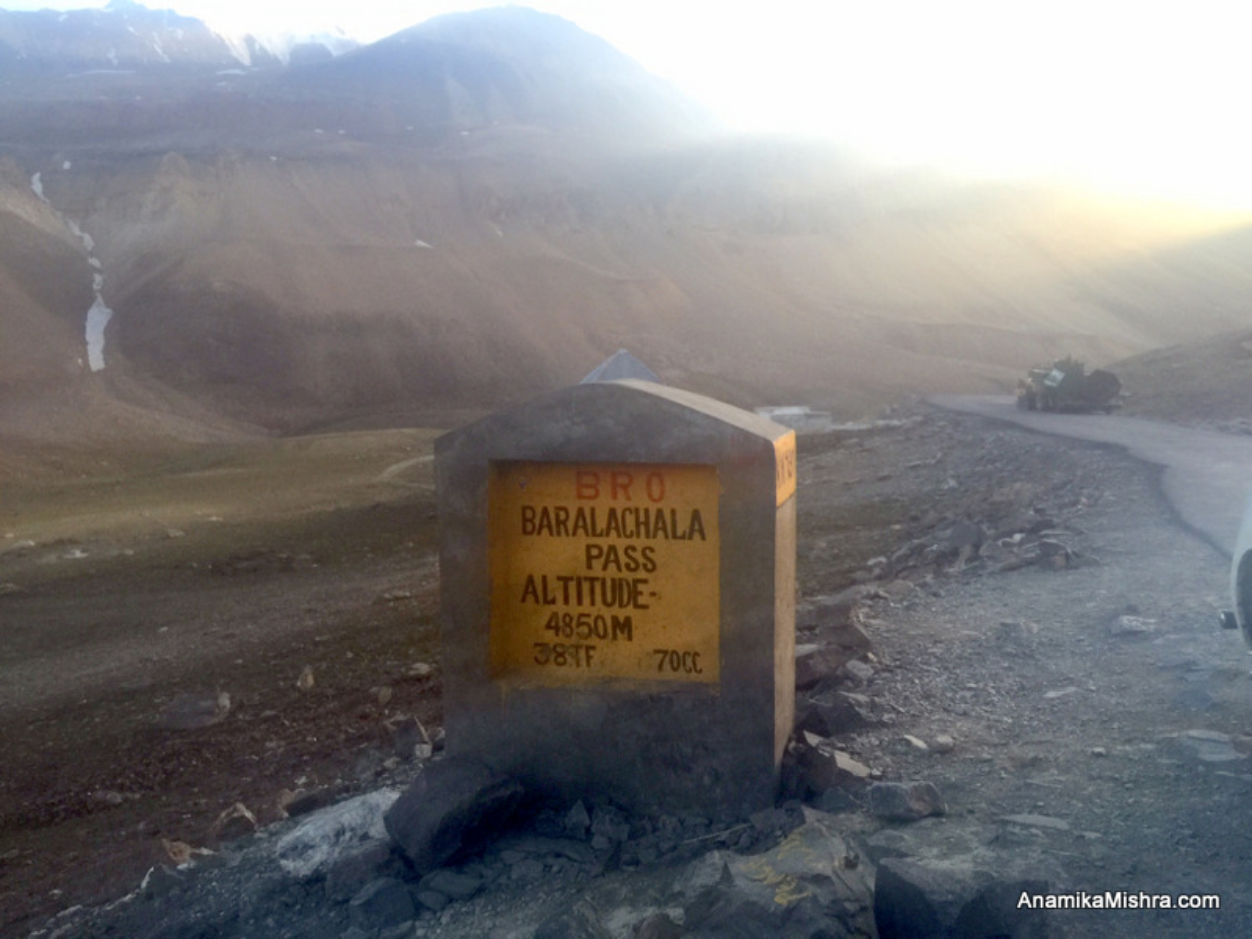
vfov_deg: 48.2
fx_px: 1049
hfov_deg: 61.7
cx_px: 626
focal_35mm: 29
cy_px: 470
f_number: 2.2
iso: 40
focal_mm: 4.15
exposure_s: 1/33
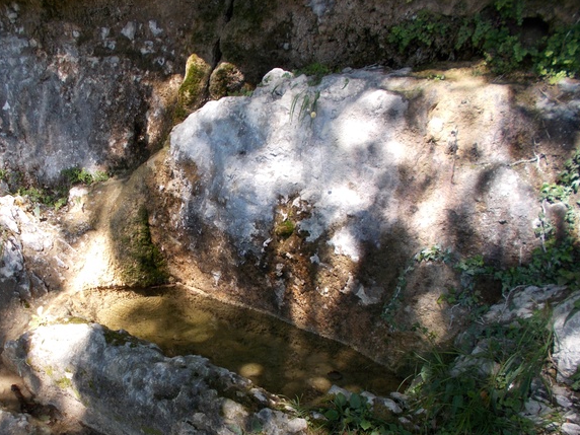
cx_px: 198
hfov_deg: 50.5
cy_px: 292
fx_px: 603
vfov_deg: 39.2
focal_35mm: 36
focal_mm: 4.6
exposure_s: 1/125
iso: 80
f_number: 3.2
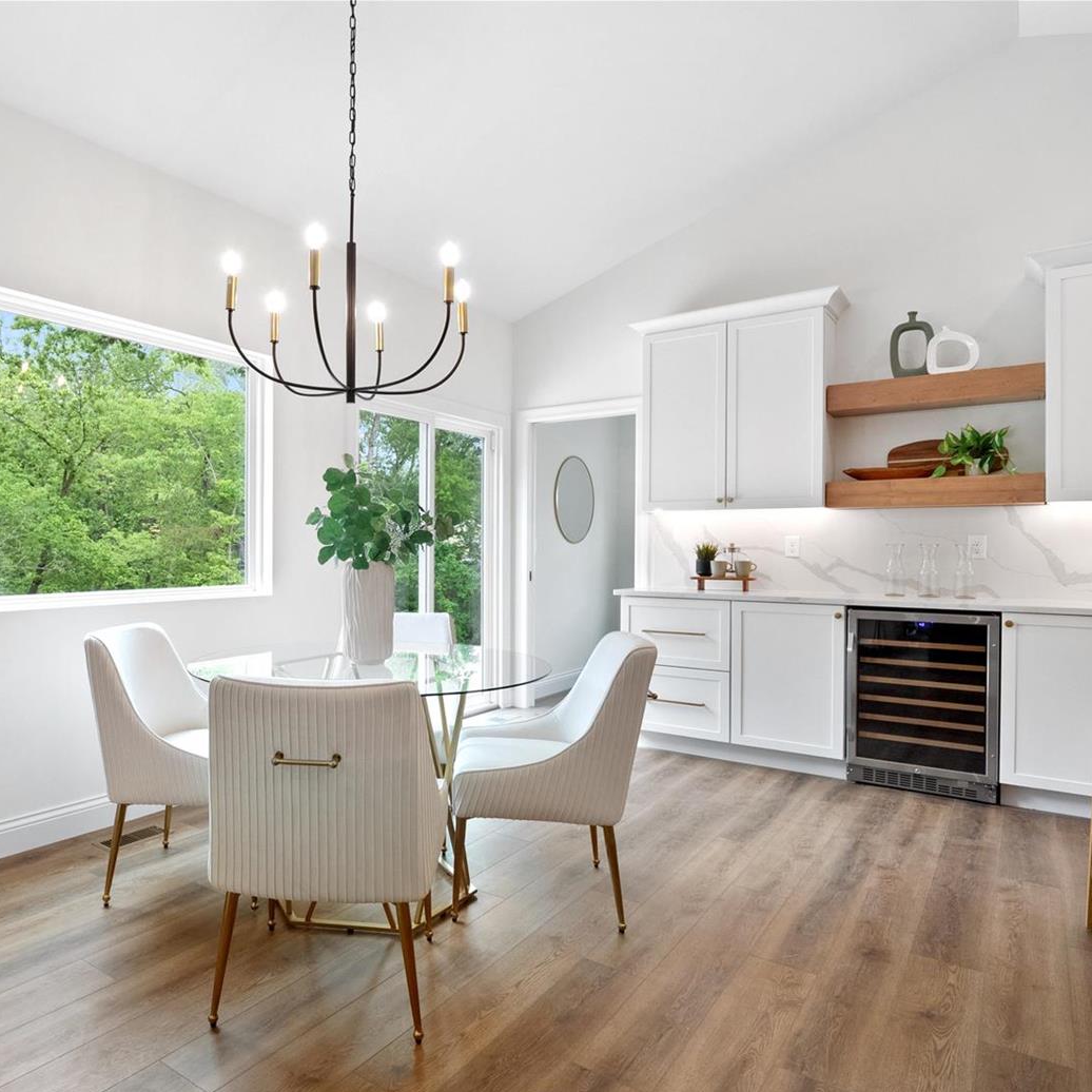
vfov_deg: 72.1
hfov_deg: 70.5
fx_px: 749
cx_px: 385
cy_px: 561
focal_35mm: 21
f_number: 8
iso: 400
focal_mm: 8
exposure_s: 1/25
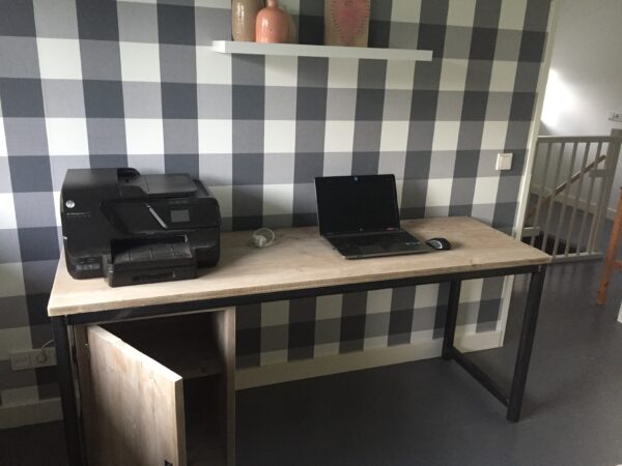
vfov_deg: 48.2
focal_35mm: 29
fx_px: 521
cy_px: 233
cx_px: 311
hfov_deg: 61.7
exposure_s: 1/20
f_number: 2.2
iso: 250
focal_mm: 4.15
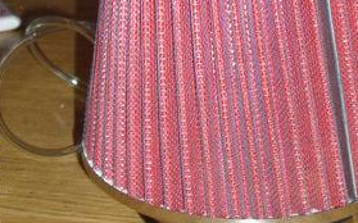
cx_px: 230
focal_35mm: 90
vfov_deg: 14.0
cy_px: -64
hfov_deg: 23.0
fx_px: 878
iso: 80
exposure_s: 1/40
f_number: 2.8
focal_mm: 6.2
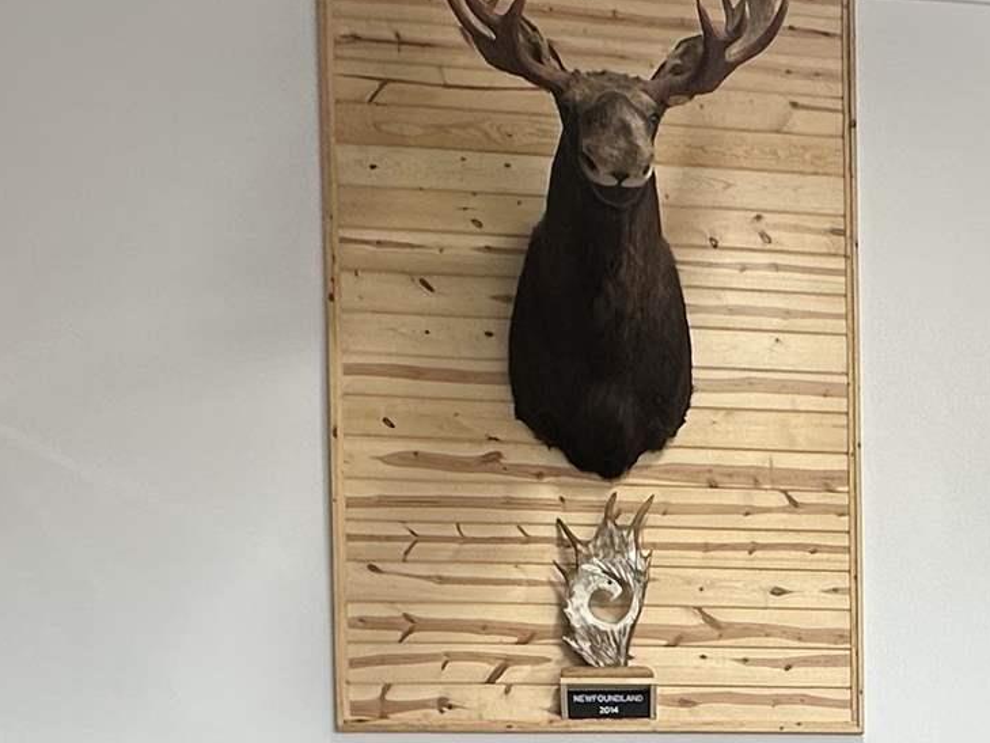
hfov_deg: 31.5
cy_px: 1058
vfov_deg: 21.5
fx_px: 1688
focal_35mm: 59
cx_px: 843
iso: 50
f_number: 2.2
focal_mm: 2.22
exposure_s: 1/120
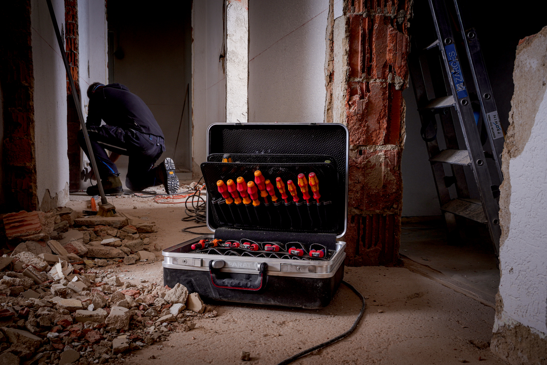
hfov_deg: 54.4
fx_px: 532
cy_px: 182
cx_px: 274
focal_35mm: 35
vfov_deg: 37.9
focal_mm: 35
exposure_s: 1/100
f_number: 10
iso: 100
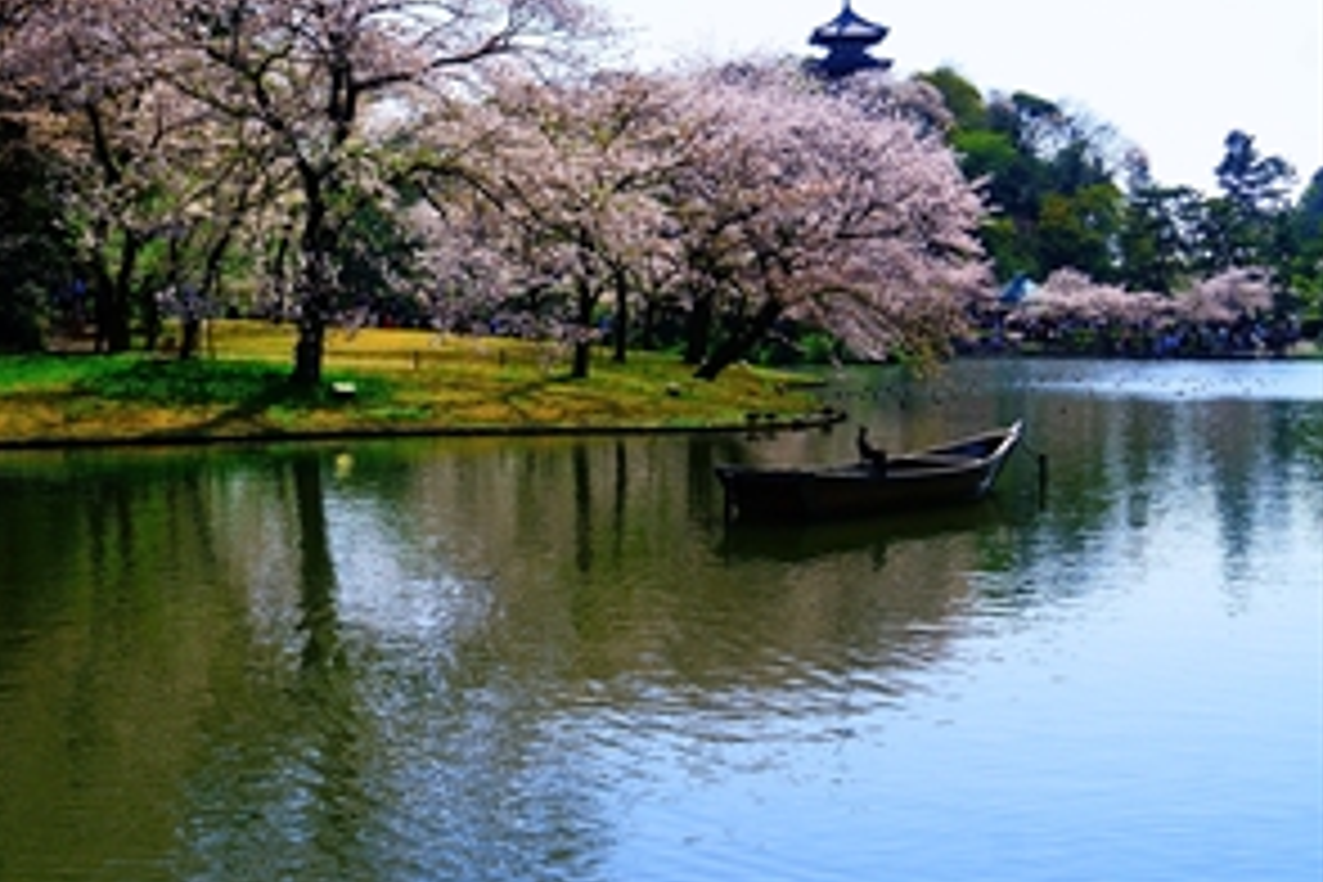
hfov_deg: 39.8
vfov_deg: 27.3
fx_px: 1801
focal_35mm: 49
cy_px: 290
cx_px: 428
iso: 125
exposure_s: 1/400
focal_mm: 24
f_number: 8
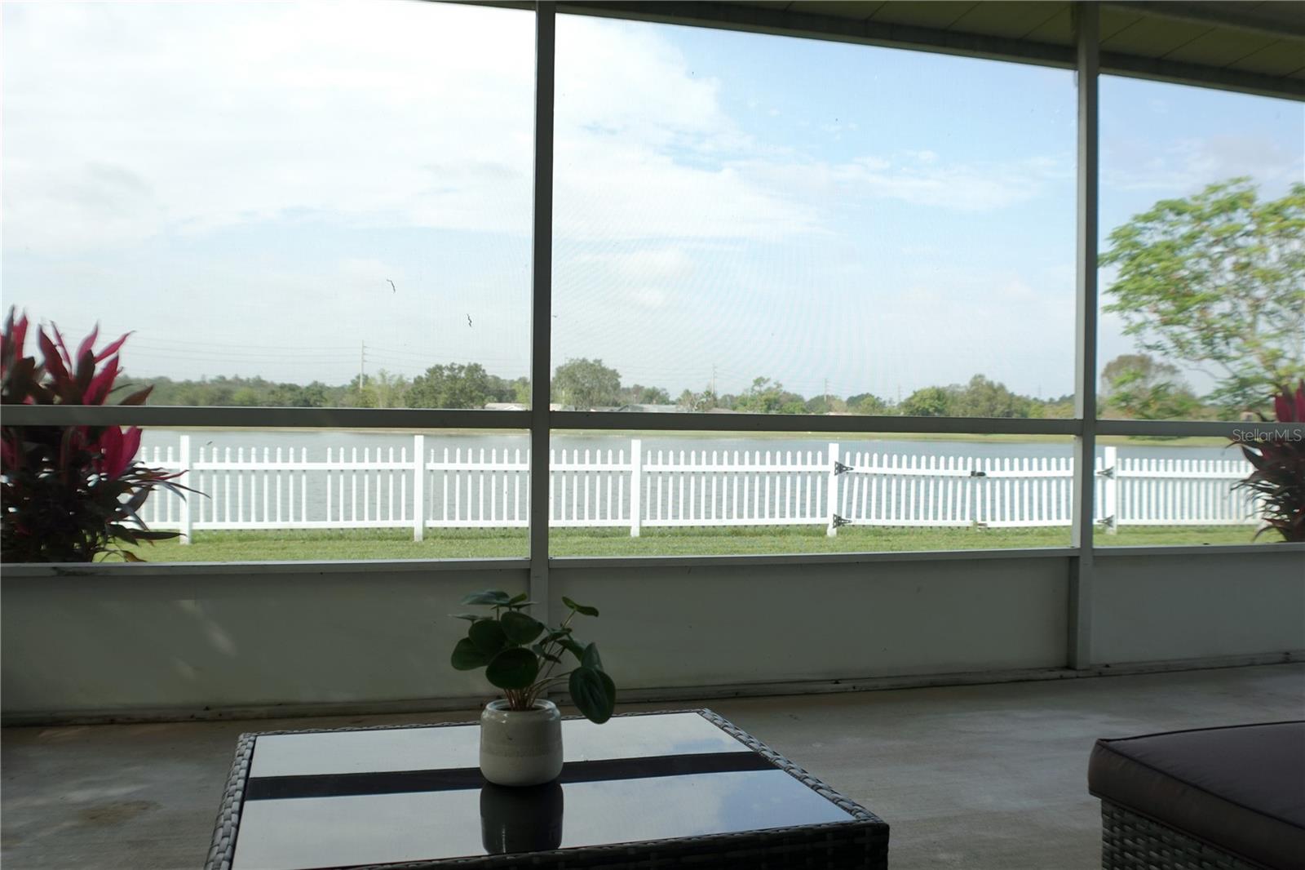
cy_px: 435
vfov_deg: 34.2
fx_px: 1413
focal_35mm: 39
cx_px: 652
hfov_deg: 49.6
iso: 100
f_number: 2.8
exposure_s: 1/640
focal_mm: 14.87
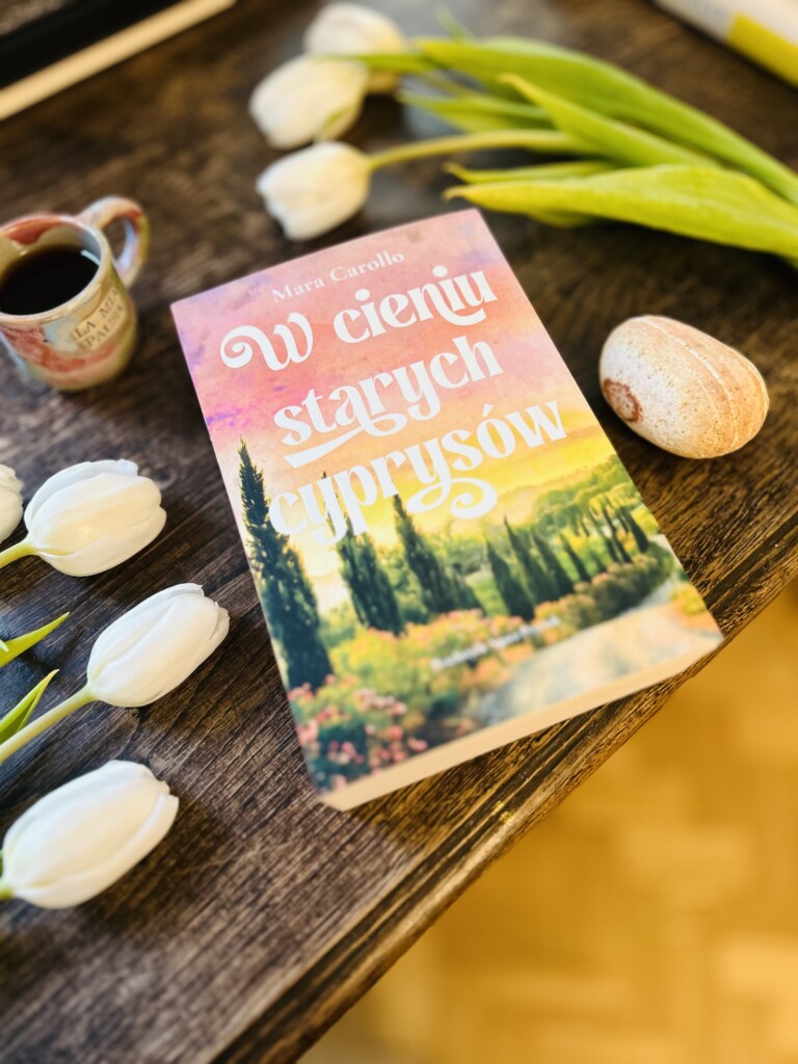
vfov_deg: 67.3
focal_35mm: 26
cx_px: 399
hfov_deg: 53.1
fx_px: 799
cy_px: 532
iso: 200
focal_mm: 5.7
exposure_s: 1/60
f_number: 1.5
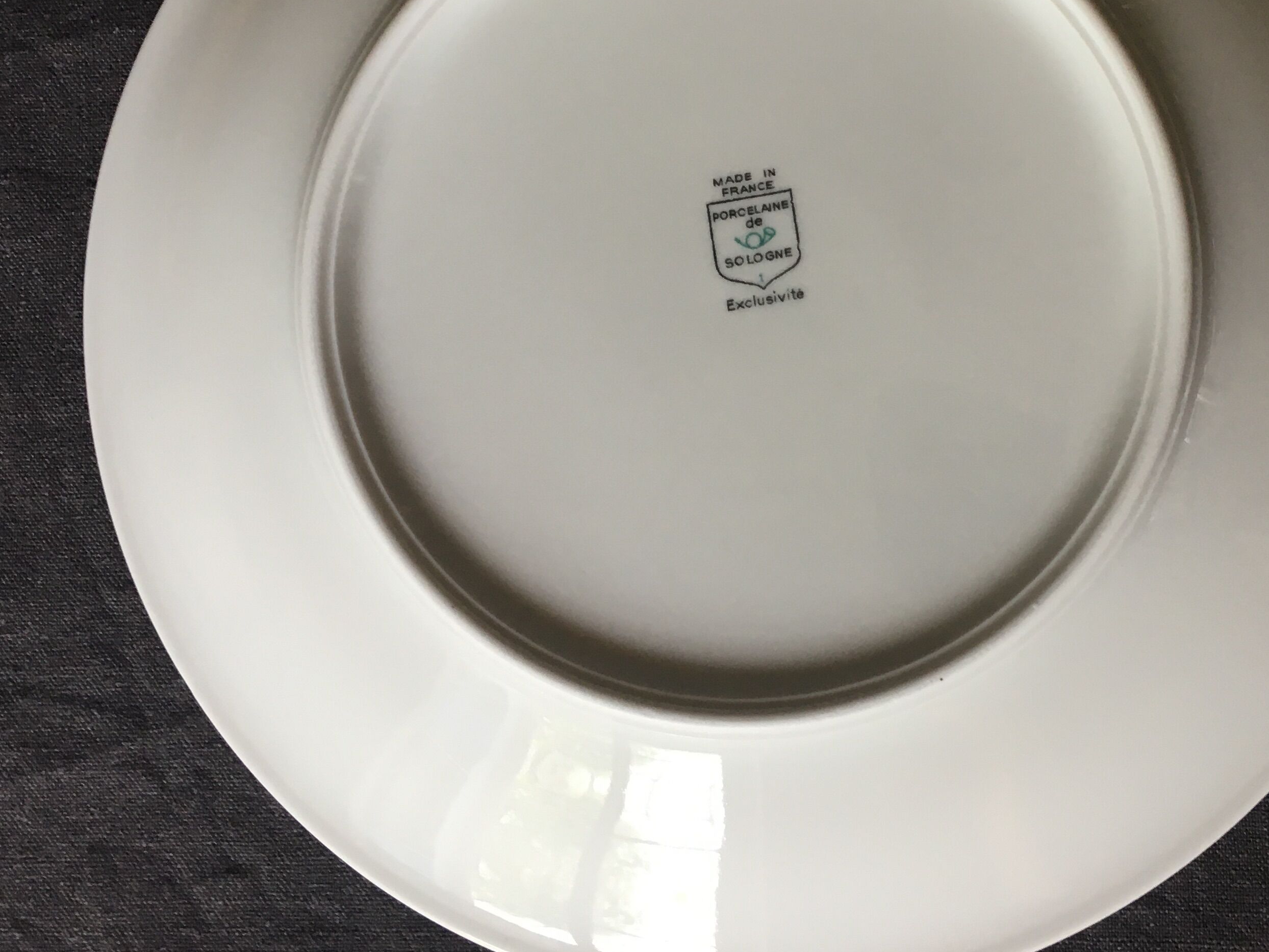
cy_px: 286
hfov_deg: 40.1
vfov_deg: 30.6
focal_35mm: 47
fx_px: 1723
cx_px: 800
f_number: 2.2
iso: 80
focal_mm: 4.15
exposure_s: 1/33
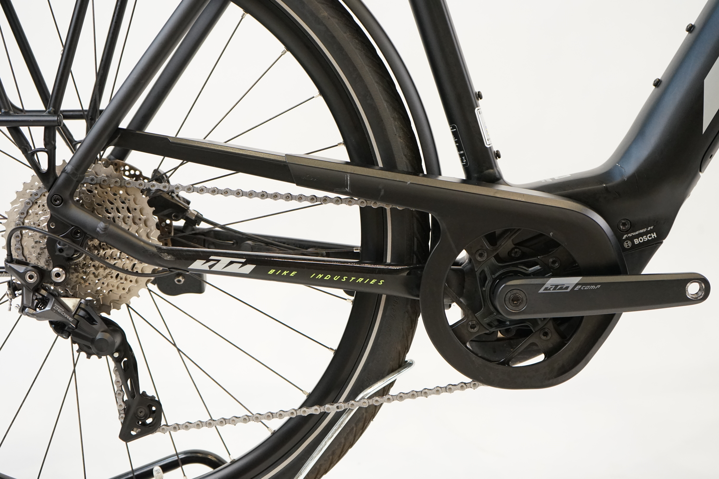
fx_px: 1038
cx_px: 360
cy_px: 240
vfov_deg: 26.0
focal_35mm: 52
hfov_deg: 38.2
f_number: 5.6
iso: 2500
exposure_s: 1/200
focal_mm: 52
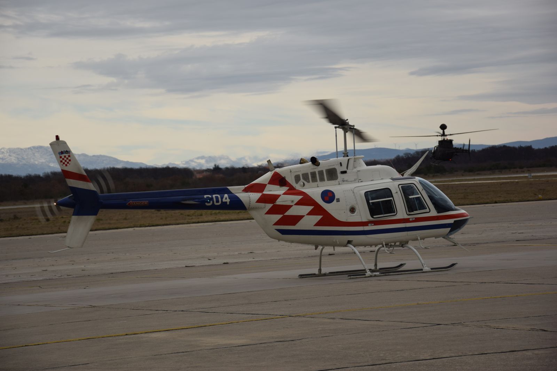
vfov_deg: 11.4
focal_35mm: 120
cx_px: 278
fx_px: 1857
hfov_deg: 17.1
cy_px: 186
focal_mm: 80
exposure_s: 1/500
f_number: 5.3
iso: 100
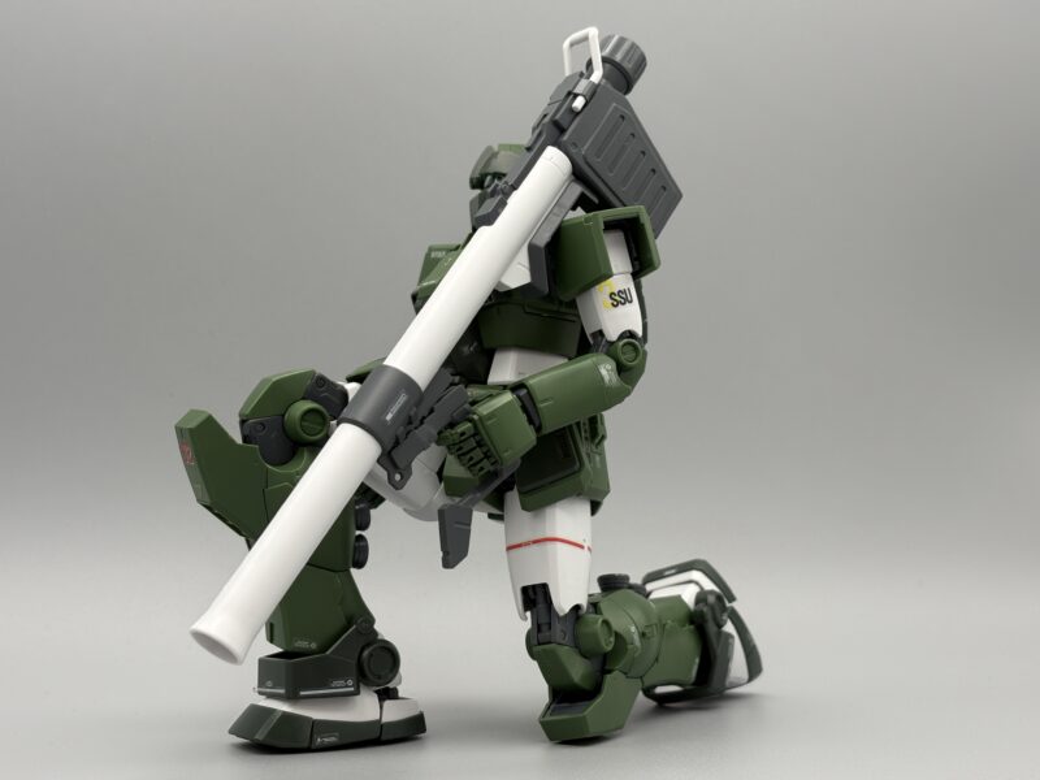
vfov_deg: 28.0
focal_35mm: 52
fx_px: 1562
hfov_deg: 36.8
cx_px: 520
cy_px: 390
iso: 32
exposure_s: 1/243
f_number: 1.6
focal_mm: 5.96
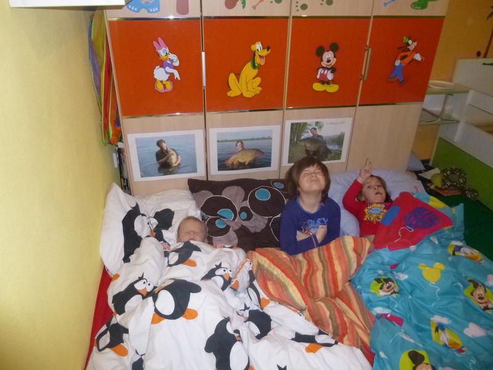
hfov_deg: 69.4
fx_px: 356
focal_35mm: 25
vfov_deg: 54.9
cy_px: 185
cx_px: 246
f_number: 3.1
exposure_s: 1/60
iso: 400
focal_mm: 4.5
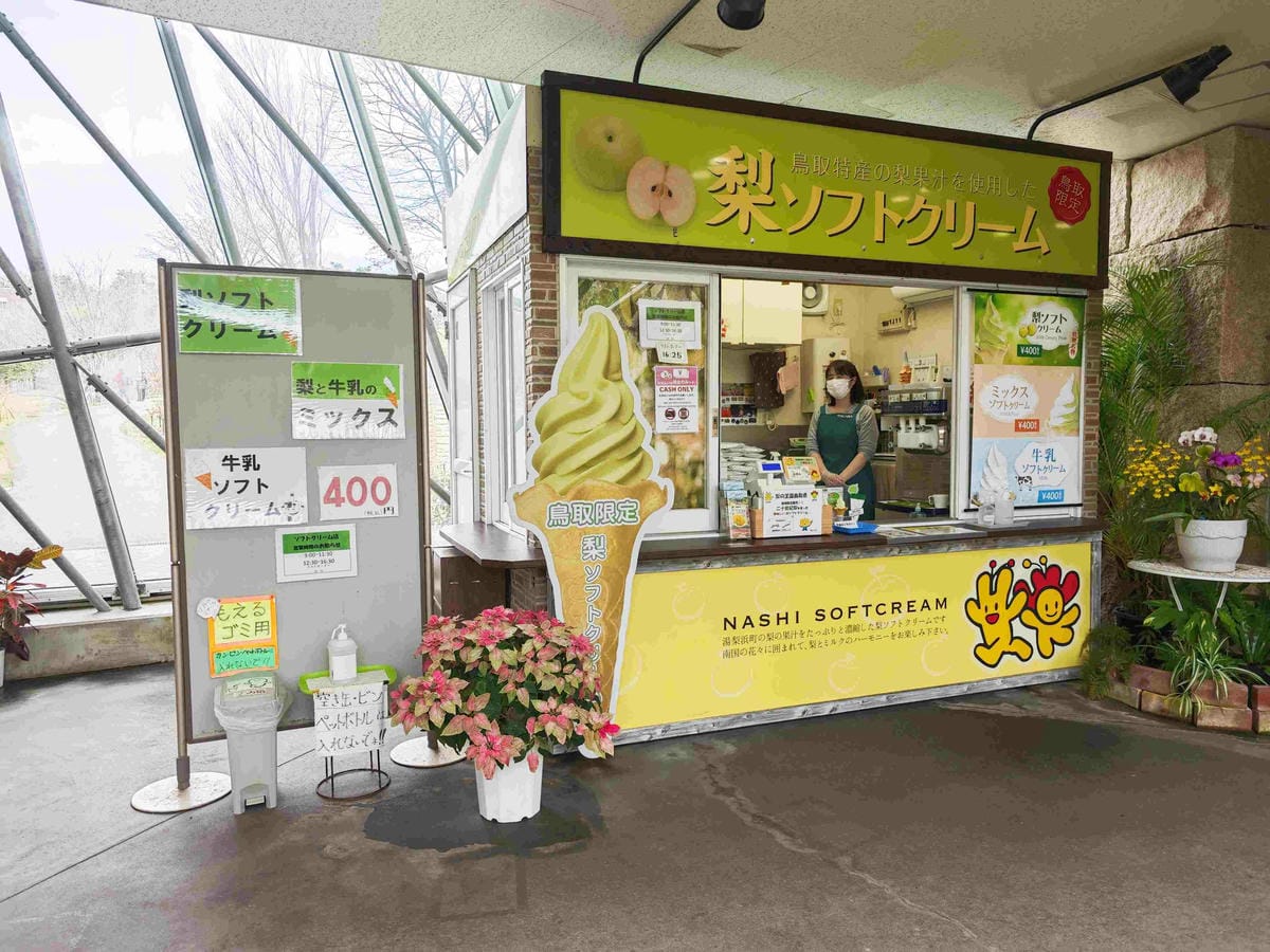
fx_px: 844
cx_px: 635
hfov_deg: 73.9
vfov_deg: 58.9
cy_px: 476
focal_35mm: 23
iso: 100
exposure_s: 1/121
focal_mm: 8.72
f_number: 2
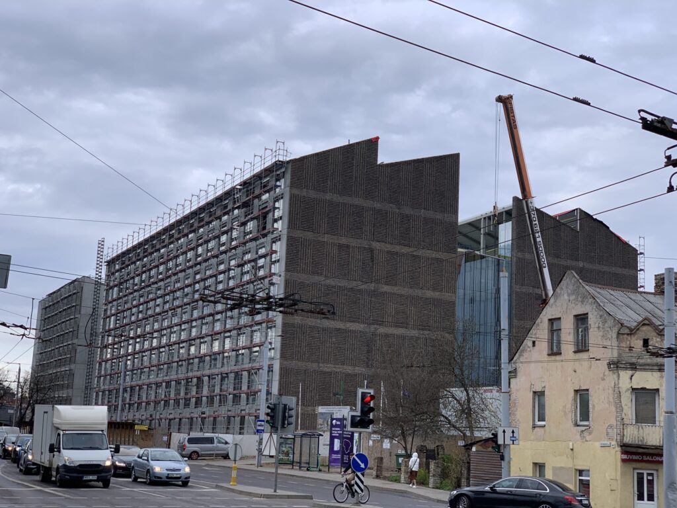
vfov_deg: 28.0
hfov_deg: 36.8
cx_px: 338
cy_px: 254
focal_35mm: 52
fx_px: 1017
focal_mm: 6
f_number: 2.4
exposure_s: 1/355
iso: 16
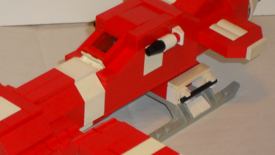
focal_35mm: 192
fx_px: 1400
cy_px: 73
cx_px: 86
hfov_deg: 11.2
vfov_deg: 6.3
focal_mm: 18.9
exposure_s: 1/60
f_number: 5.8
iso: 200
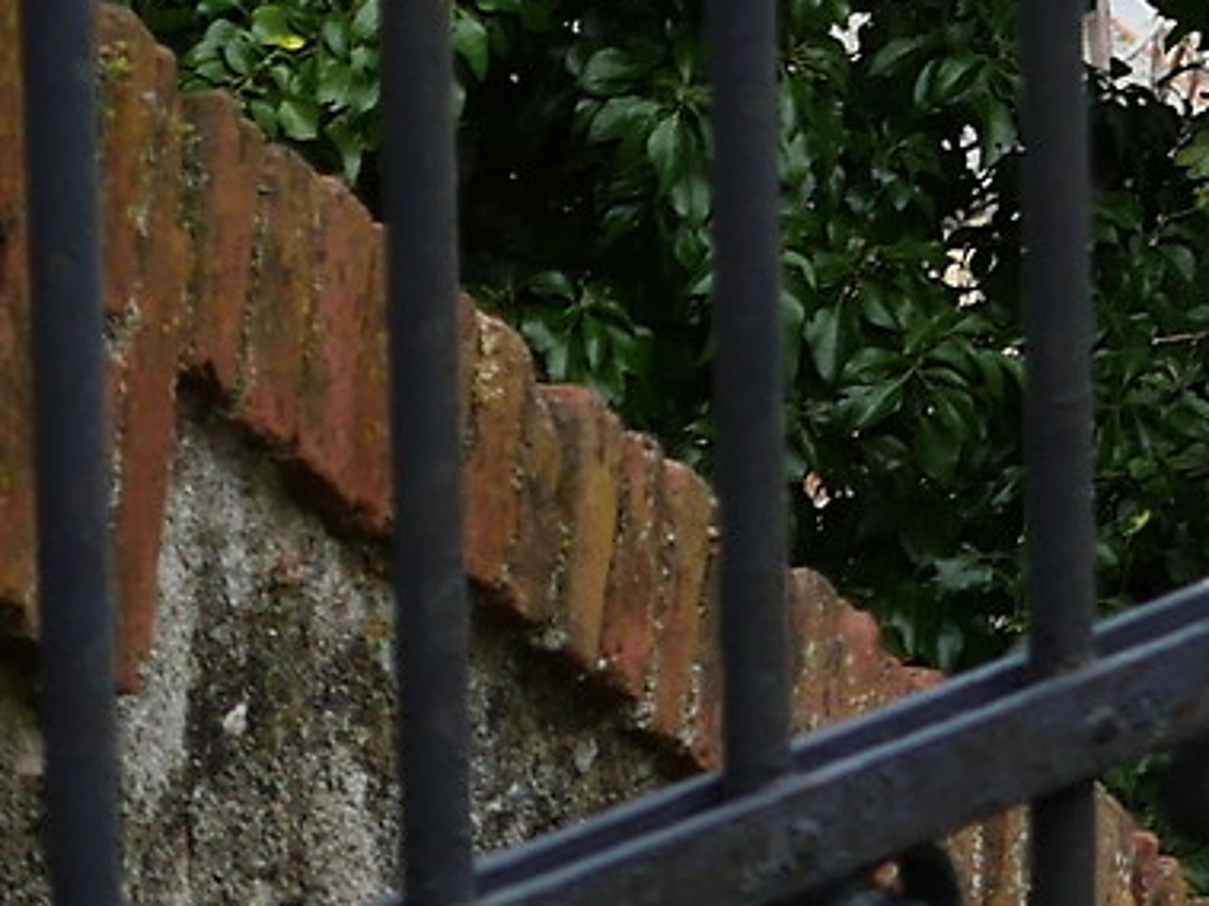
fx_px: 11068
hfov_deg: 5.8
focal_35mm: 317
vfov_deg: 4.5
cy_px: -1662
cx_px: 3777
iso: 200
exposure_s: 1/800
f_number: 3.5
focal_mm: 25
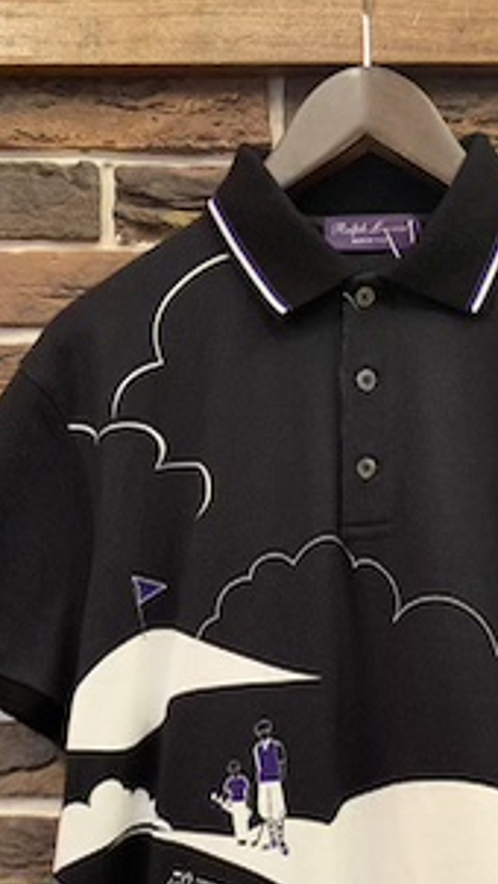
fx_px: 1173
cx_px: 360
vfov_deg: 39.1
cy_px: 749
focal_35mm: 50
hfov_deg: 23.8
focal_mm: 4.25
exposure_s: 1/30
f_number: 1.8
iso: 640
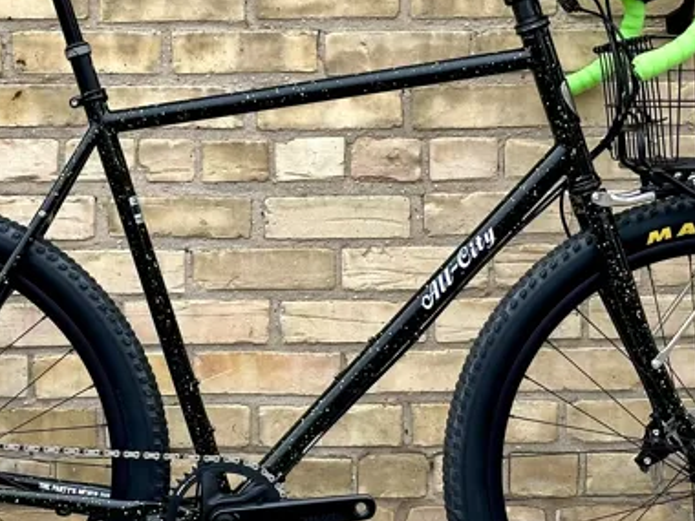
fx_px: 2028
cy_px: 285
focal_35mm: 101
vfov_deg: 14.6
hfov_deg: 19.4
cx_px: 307
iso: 64
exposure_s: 1/226
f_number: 1.78
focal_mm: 6.86
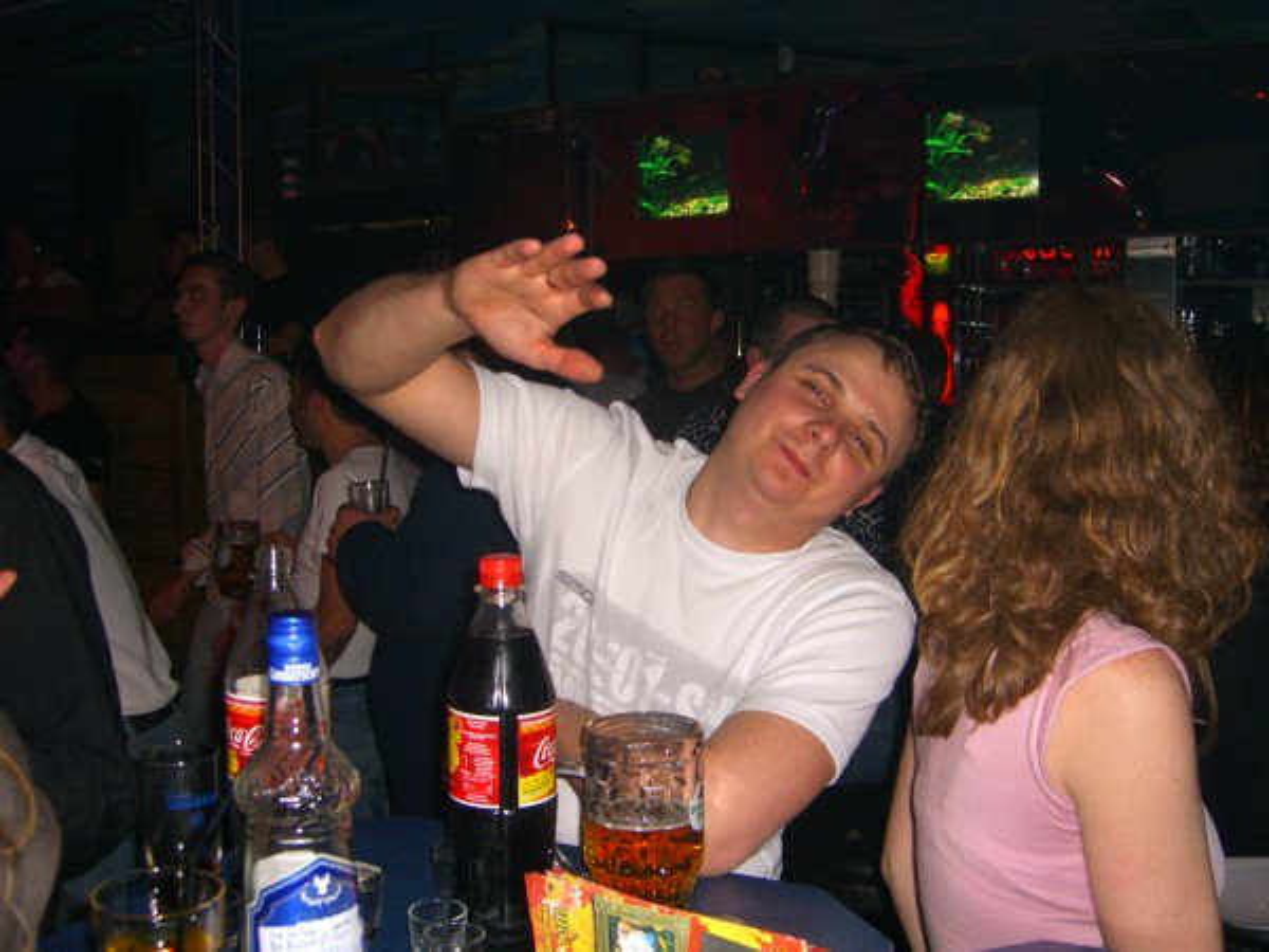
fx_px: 1393
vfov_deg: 37.7
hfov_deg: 49.0
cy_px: 476
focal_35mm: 38
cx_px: 634
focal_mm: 7.9
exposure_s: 1/60
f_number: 2.8
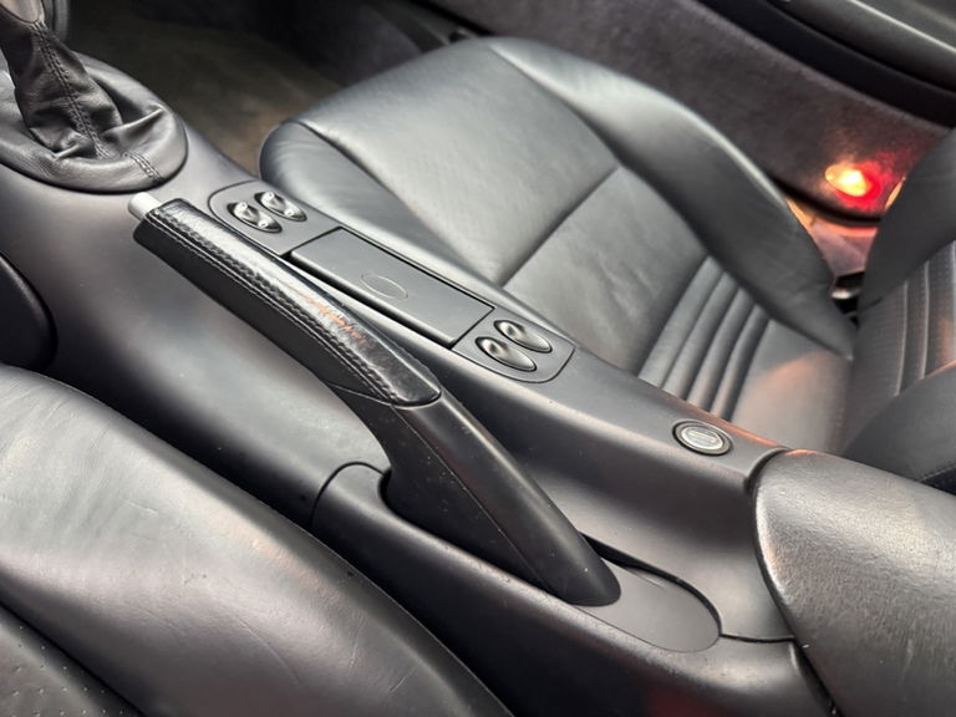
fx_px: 663
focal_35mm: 24
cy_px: 358
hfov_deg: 71.6
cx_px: 478
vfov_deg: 56.8
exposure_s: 1/50
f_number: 1.78
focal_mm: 6.76
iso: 800
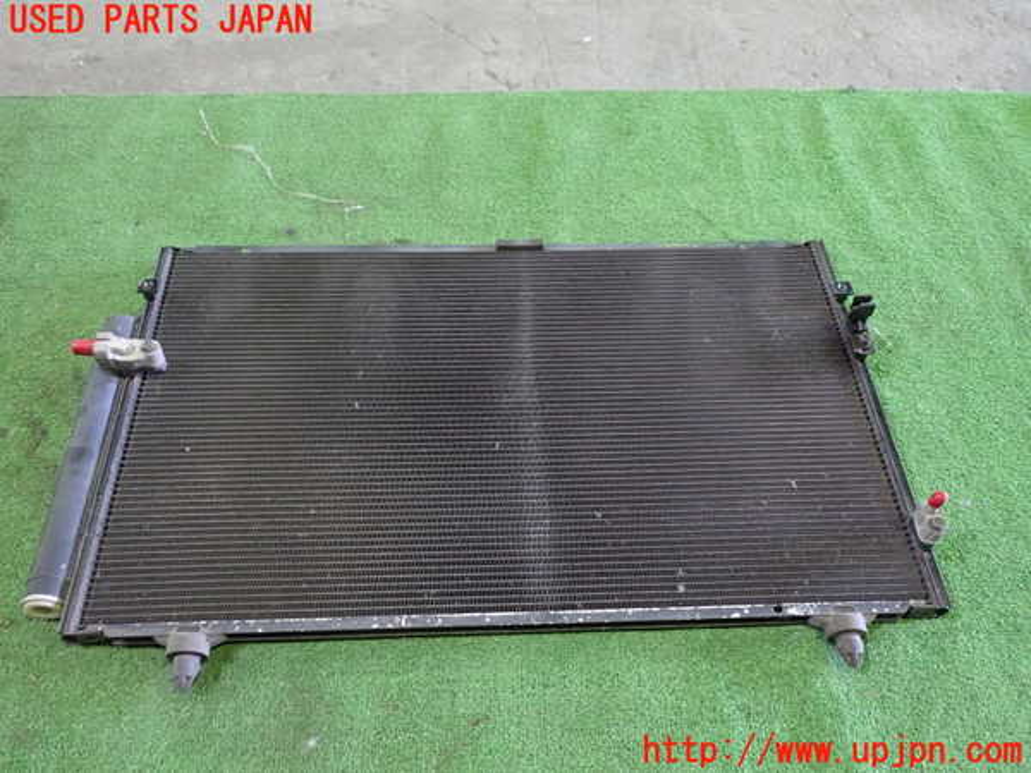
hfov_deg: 60.0
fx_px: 894
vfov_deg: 46.8
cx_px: 516
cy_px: 386
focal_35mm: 30
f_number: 2.3
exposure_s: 1/20
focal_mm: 5.4
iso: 800
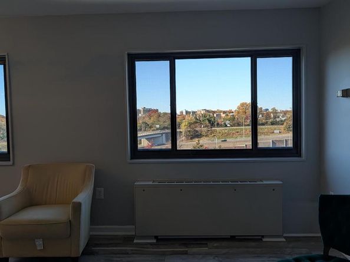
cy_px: 131
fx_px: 243
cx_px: 175
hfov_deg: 71.6
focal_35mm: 24
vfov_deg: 56.8
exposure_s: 1/431
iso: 29
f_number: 1.68
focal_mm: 6.9
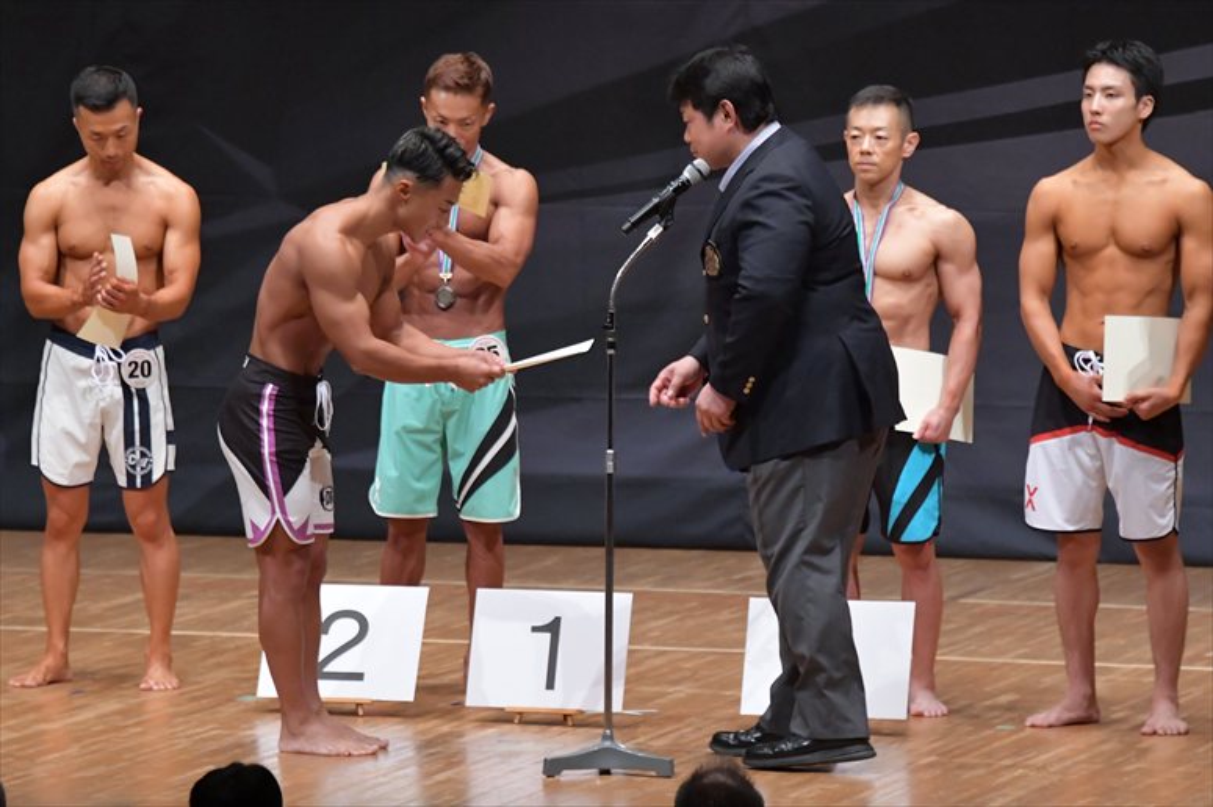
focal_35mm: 285
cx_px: 606
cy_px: 404
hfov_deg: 7.2
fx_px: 9598
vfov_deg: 4.8
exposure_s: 1/400
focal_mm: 190
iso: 6400
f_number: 5.6
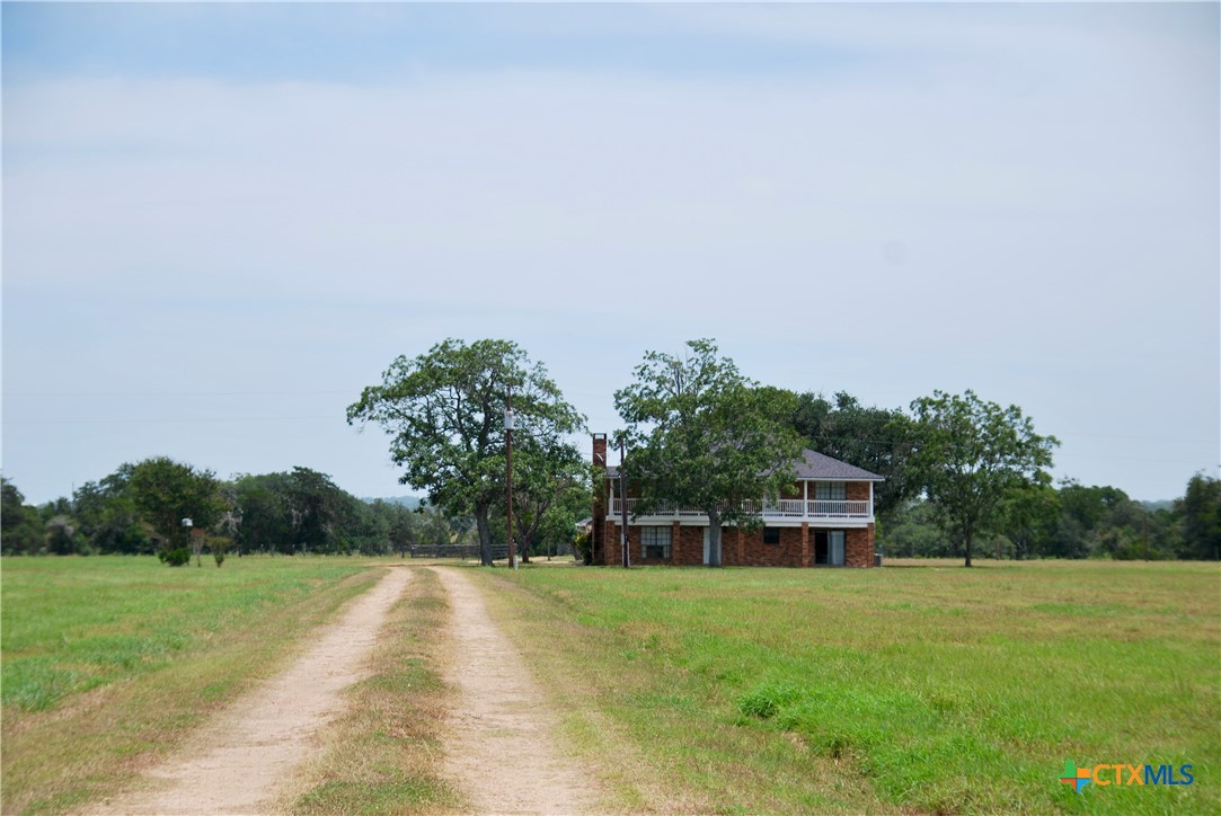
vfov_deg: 14.1
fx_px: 3309
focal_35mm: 98
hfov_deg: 20.9
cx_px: 610
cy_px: 408
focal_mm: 65
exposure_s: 1/500
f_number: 5.6
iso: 100
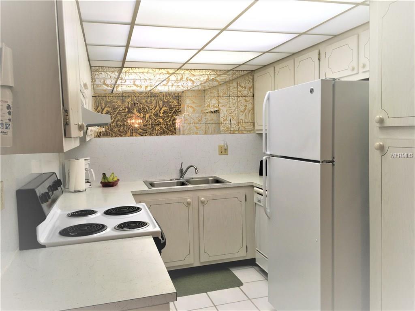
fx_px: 348
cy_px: 156
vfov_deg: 48.2
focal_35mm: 29
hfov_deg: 61.7
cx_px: 208
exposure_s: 1/60
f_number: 2.2
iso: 32
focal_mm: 4.15
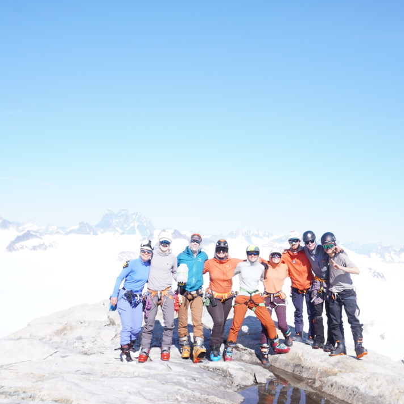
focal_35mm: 39
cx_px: 245
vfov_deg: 42.8
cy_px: 200
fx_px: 515
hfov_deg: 42.6
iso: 100
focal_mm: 20
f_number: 10
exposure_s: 1/125
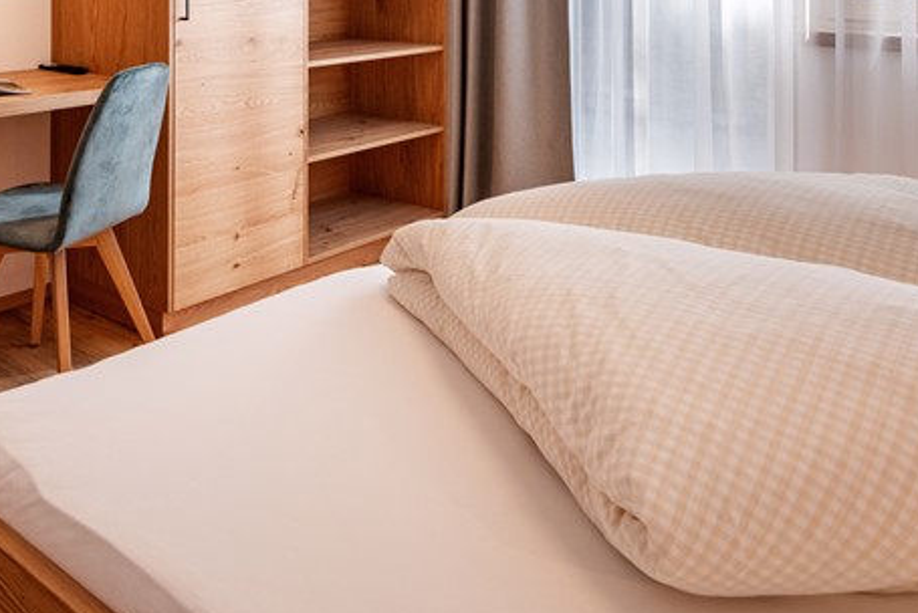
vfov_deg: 32.9
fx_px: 919
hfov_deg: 49.6
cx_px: 169
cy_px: -43
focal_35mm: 36
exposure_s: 1/40
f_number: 9
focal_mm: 16
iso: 320
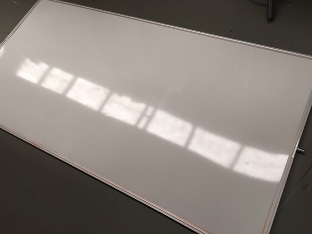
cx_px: 156
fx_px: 261
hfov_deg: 61.7
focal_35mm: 29
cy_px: 117
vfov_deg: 48.2
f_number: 2.2
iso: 64
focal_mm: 4.15
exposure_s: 1/33
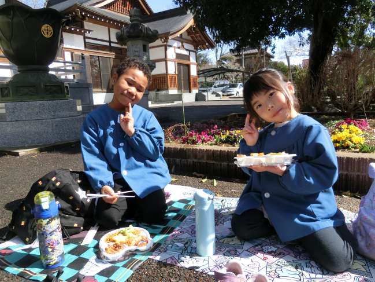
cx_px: 188
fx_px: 271
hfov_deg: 69.4
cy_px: 141
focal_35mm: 25
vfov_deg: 54.9
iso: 80
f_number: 3.5
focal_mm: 4.5
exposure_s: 1/400
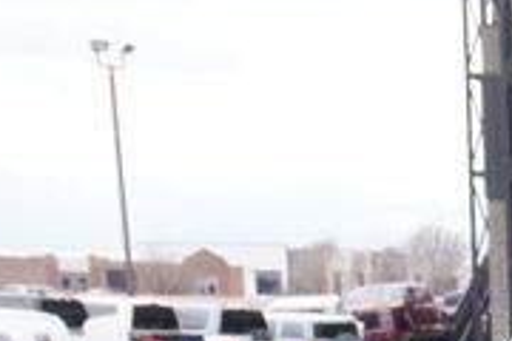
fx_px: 2543
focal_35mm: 179
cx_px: 1320
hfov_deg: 9.8
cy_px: 852
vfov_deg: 7.2
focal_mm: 21
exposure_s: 1/100
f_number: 6.3
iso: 100
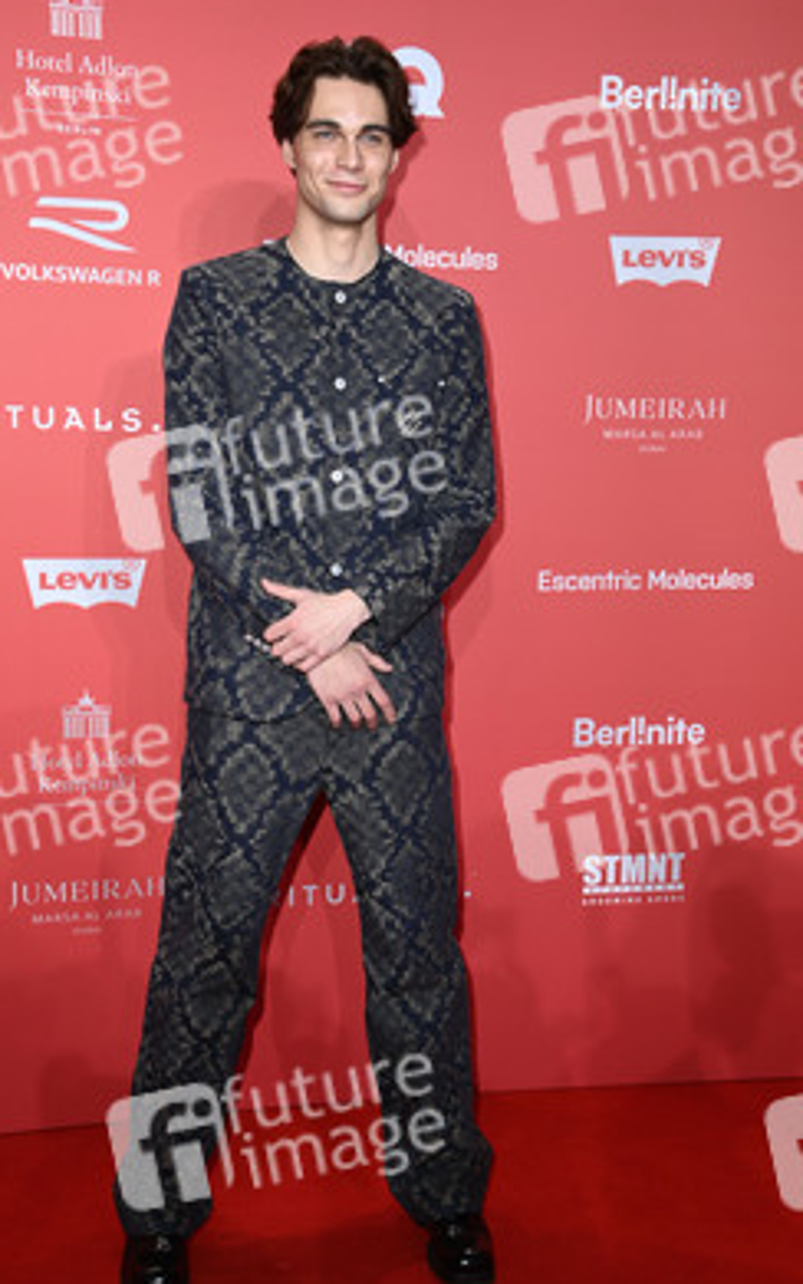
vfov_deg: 42.6
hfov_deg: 27.4
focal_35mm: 47
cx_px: 372
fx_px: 1644
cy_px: 639
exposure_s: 1/250
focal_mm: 45
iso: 1000
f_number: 5.6
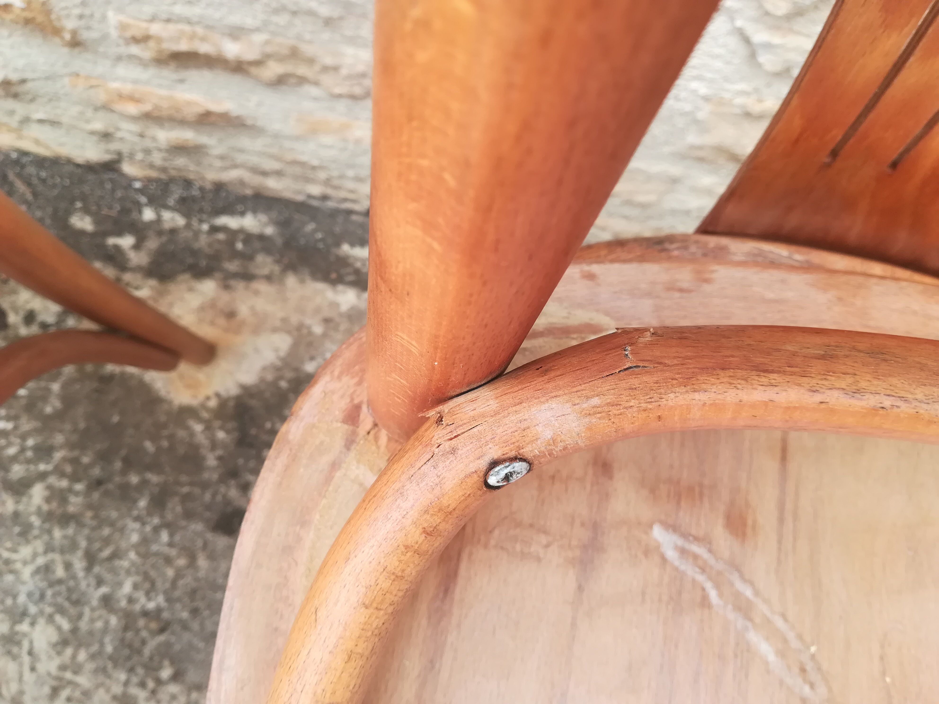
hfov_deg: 67.3
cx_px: 470
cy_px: 352
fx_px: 705
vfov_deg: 53.1
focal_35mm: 26
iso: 64
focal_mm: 3.83
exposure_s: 1/100
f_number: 2.2
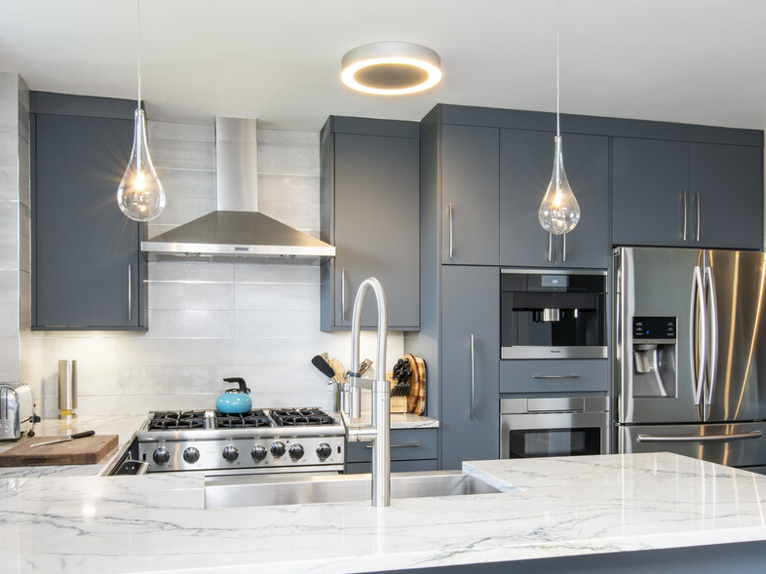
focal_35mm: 33
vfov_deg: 42.7
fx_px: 730
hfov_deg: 55.4
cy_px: 342
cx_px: 382
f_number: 10
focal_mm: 18
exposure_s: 1/2.5
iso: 200
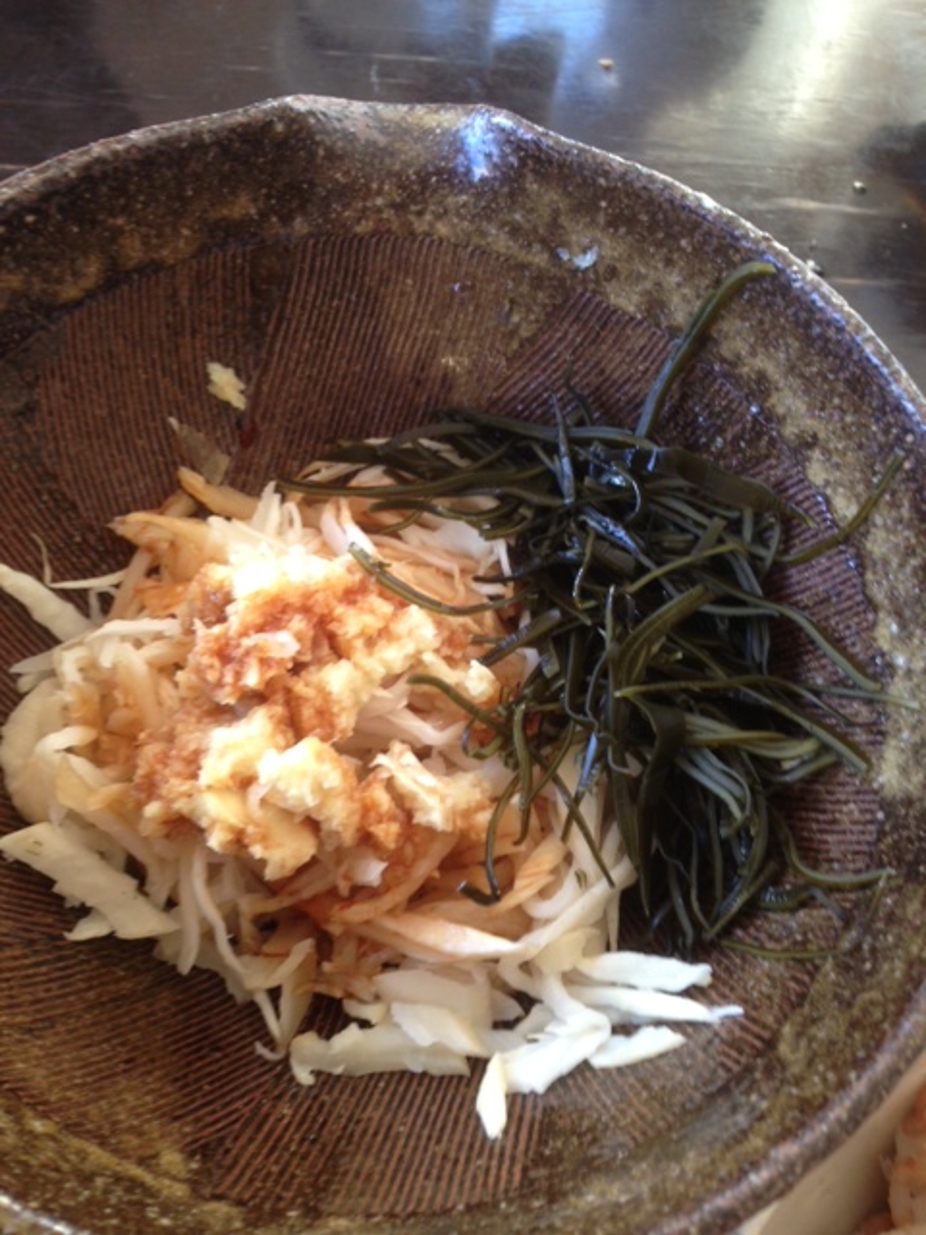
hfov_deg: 42.9
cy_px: 618
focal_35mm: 33
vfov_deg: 55.4
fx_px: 1177
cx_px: 463
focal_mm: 4.13
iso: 64
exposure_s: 1/20
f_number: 2.4
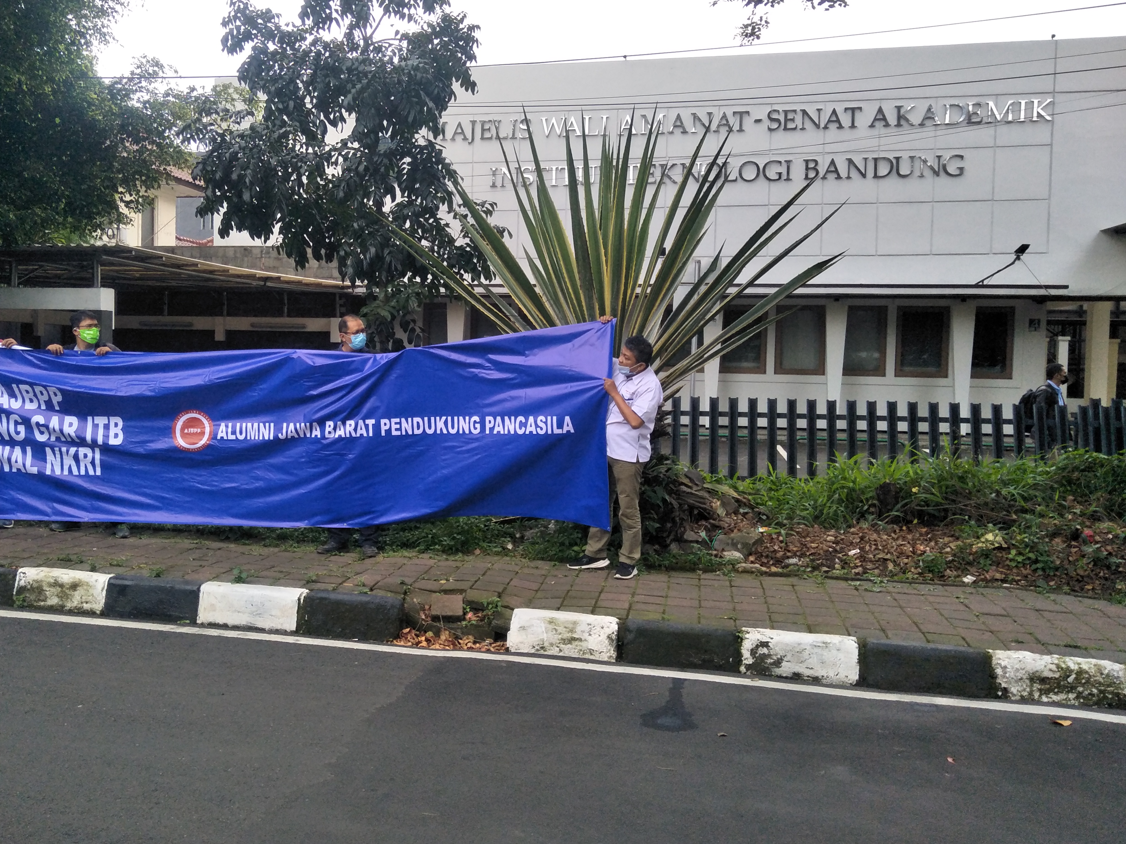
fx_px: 813
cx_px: 459
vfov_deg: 54.8
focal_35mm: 25
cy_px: 397
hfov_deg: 68.8
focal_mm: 3.46
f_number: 2.2
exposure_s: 1/455
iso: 81
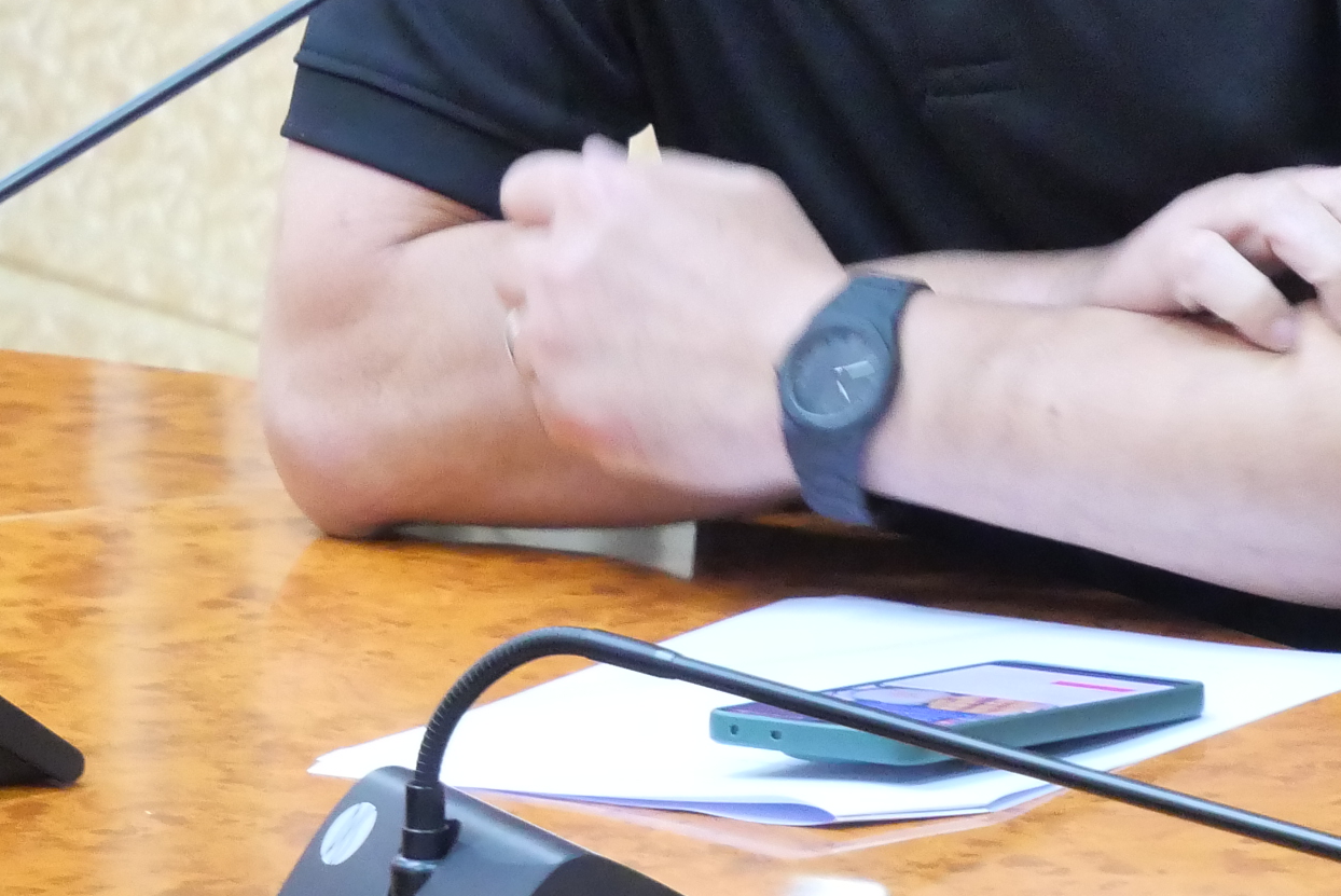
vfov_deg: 3.9
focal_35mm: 352
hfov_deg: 5.9
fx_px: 13119
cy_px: -198
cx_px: 774
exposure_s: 1/15
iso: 3200
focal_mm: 57
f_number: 5.6
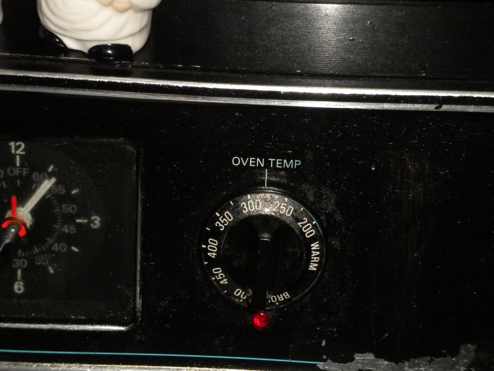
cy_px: 186
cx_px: 247
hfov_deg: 18.7
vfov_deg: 14.1
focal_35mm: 105
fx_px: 1498
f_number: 8.5
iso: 400
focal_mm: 18.9
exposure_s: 1/60
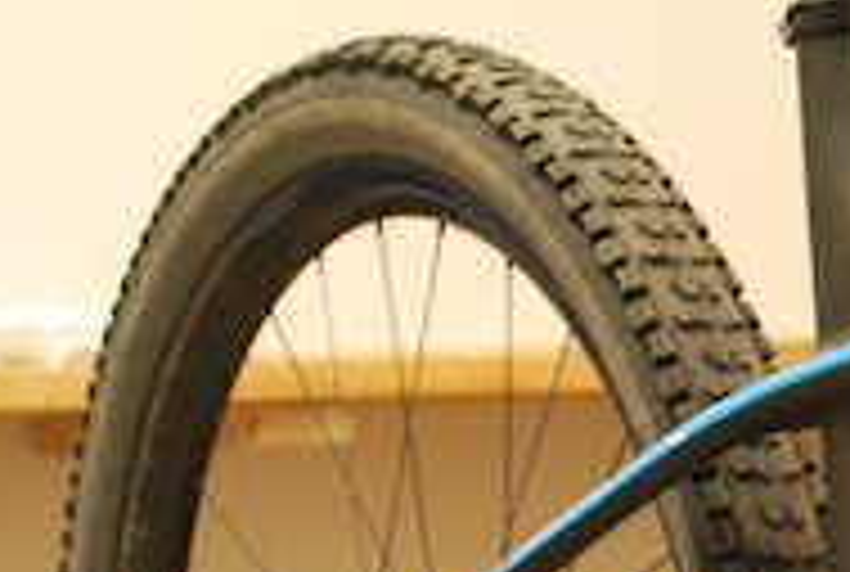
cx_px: 1484
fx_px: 3905
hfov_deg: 11.6
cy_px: 658
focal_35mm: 165
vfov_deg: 8.3
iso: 800
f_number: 5.6
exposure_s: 1/8
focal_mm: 26
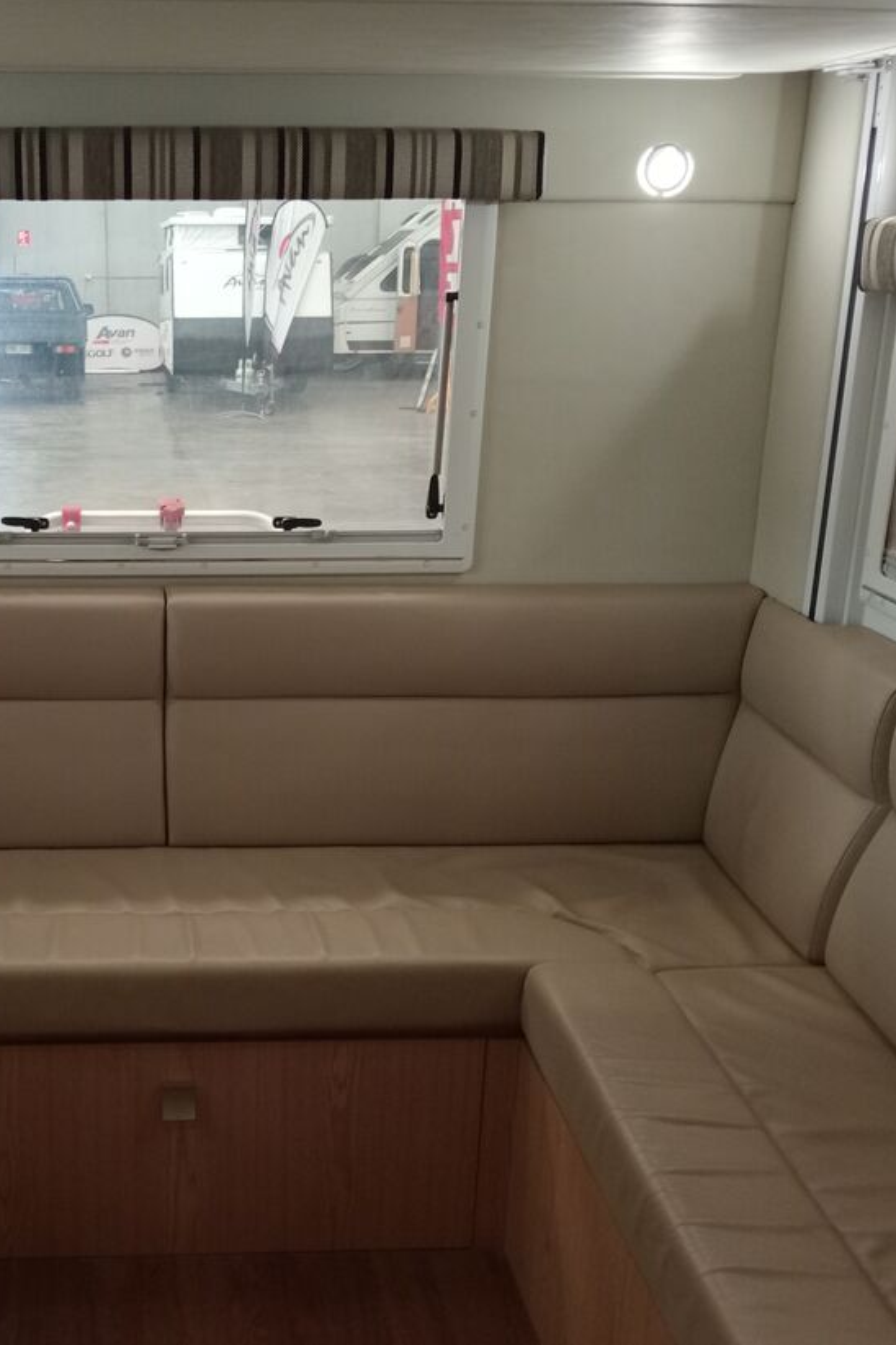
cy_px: 672
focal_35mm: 39
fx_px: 1456
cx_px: 173
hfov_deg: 33.2
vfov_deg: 49.6
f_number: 1.8
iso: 895
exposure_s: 1/33.3
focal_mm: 3.98
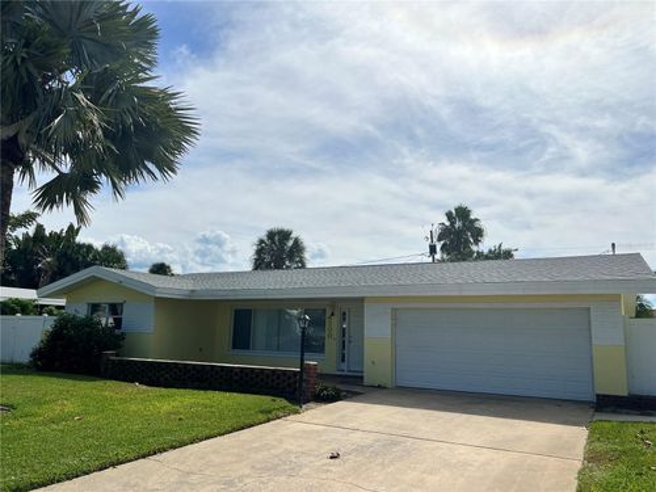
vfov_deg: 53.1
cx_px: 328
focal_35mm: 26
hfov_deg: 67.3
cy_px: 246
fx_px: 493
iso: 50
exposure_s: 1/14286
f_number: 1.5
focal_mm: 5.7
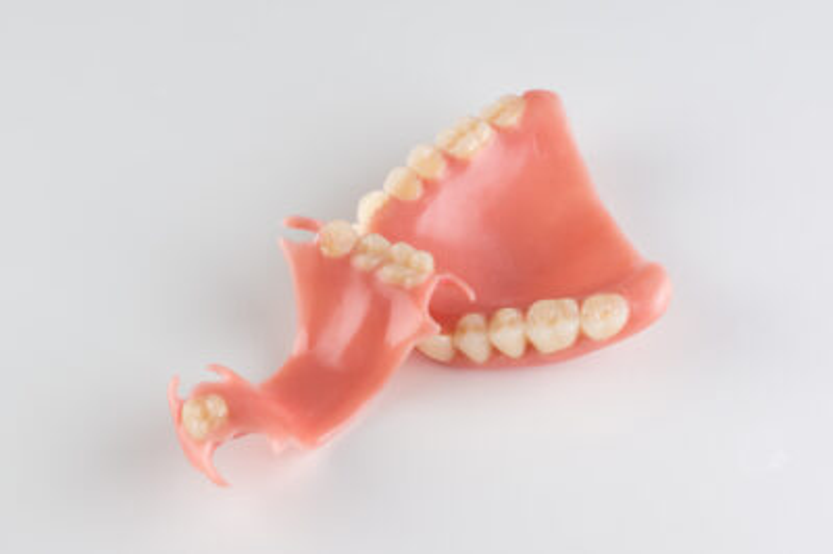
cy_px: 277
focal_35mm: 150
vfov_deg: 9.1
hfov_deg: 13.7
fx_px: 3468
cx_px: 416
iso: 100
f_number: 11
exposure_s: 1/200
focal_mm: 100
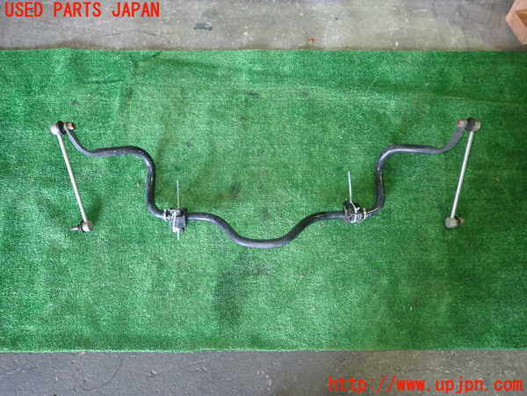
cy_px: 198
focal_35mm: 25
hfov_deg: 69.4
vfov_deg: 54.9
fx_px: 381
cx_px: 264
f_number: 2
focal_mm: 4.5
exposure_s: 1/30
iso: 200
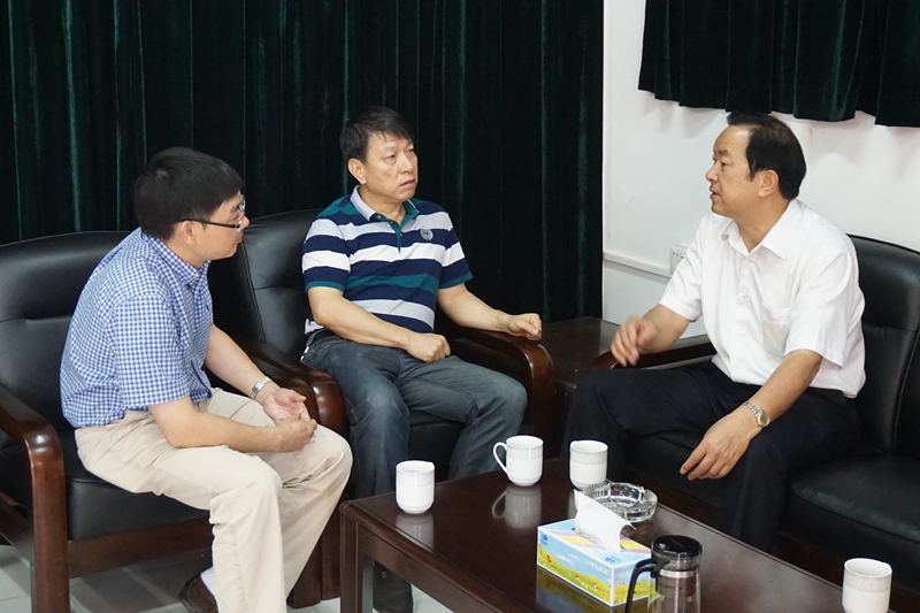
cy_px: 306
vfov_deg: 29.9
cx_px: 460
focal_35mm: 45
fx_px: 1150
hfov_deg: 43.6
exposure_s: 1/80
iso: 3200
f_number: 5
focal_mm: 30
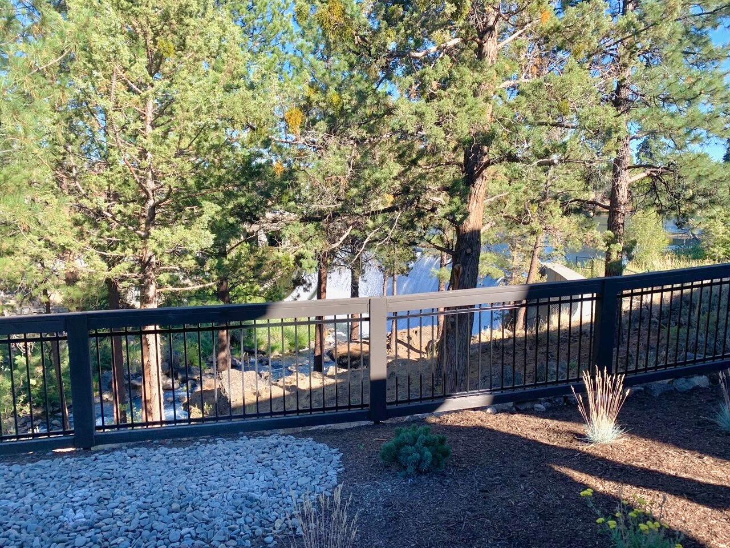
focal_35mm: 26
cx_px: 365
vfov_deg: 53.1
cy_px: 274
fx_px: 548
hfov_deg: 67.3
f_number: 1.8
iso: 25
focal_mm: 4.25
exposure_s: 1/543
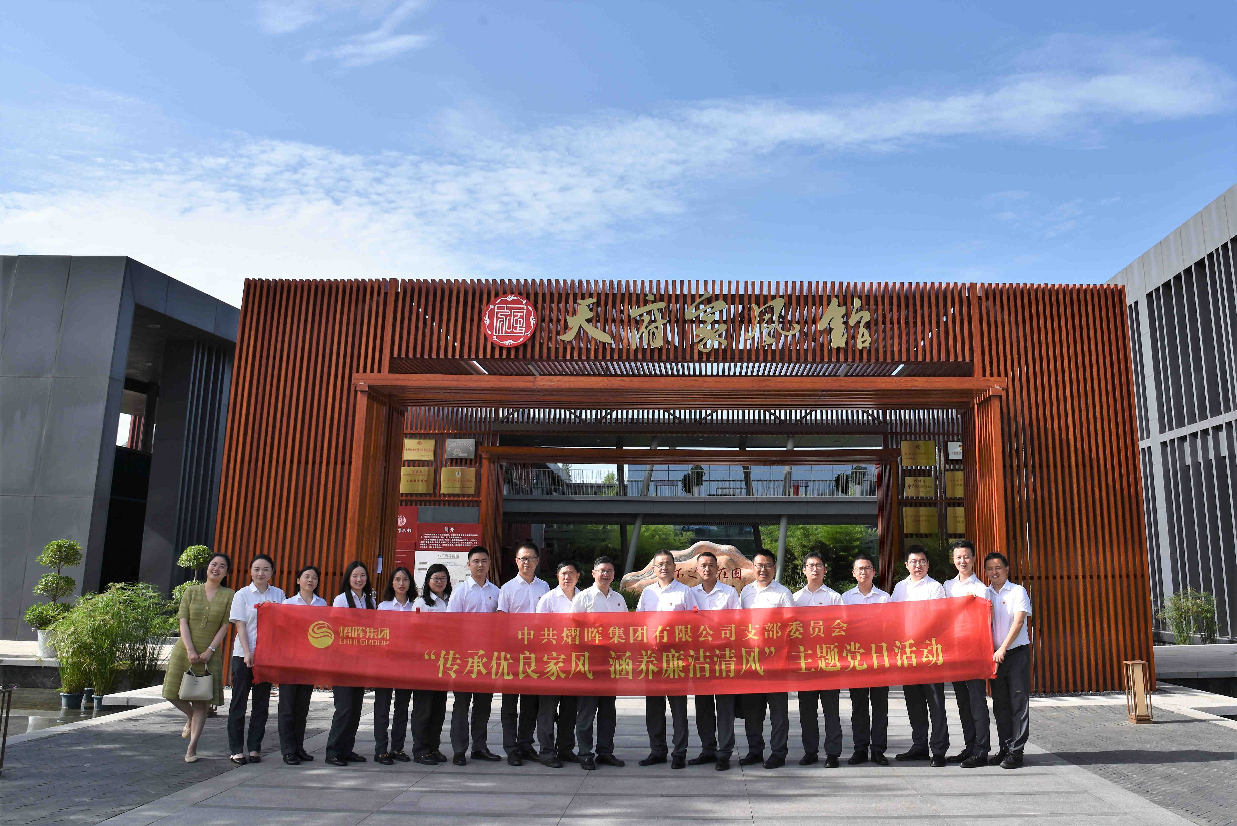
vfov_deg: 53.2
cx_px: 618
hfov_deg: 73.7
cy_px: 413
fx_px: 825
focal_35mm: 24
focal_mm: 24
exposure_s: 1/400
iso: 200
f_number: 10
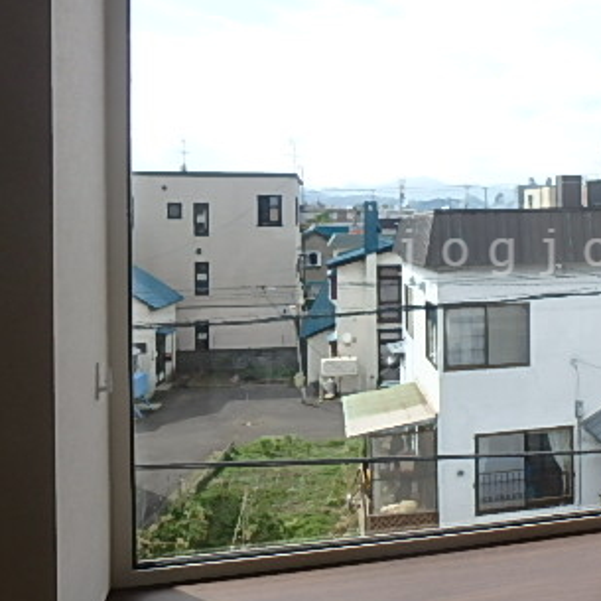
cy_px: 252
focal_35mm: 39
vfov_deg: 42.7
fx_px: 766
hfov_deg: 39.9
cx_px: 532
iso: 125
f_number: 3.5
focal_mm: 3.7
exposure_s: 1/640
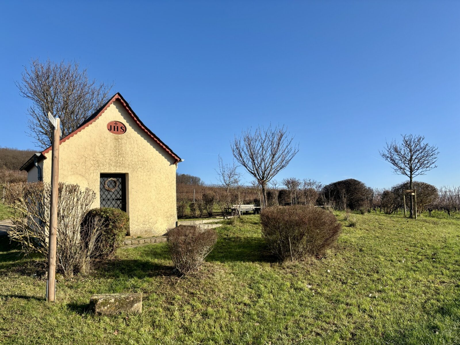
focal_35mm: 26
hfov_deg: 67.3
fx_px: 346
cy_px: 172
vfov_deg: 53.1
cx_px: 230
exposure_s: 1/2933
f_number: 1.6
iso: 50
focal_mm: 5.96
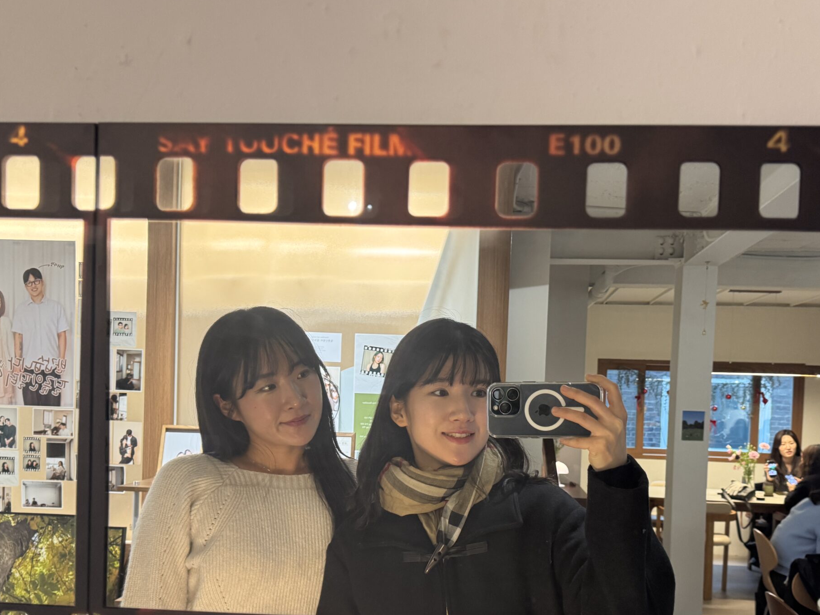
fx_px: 805
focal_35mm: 34
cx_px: 446
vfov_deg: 41.2
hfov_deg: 53.9
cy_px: 415
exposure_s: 1/60
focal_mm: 6.76
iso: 320
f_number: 1.78
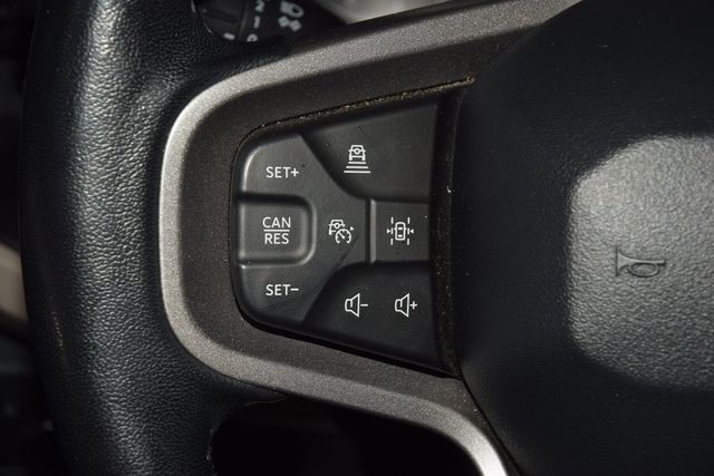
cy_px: 238
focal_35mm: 105
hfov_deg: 19.5
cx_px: 357
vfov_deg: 13.0
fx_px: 2083
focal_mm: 70
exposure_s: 1/125
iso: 100
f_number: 8
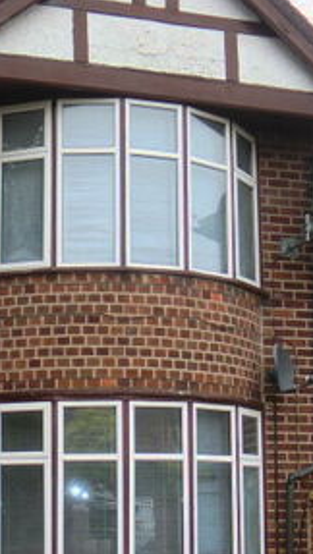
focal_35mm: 69
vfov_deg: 30.3
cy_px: 383
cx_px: 8
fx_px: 1015
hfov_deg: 17.2
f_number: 2.6
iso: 64
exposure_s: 1/160
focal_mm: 4.65
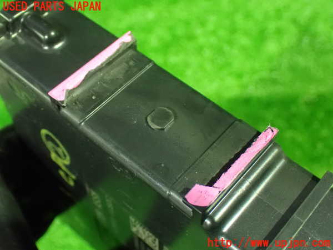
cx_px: 166
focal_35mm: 47
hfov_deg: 40.4
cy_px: 125
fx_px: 452
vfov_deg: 30.9
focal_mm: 8.4
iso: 1600
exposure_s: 1/20
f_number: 3.1
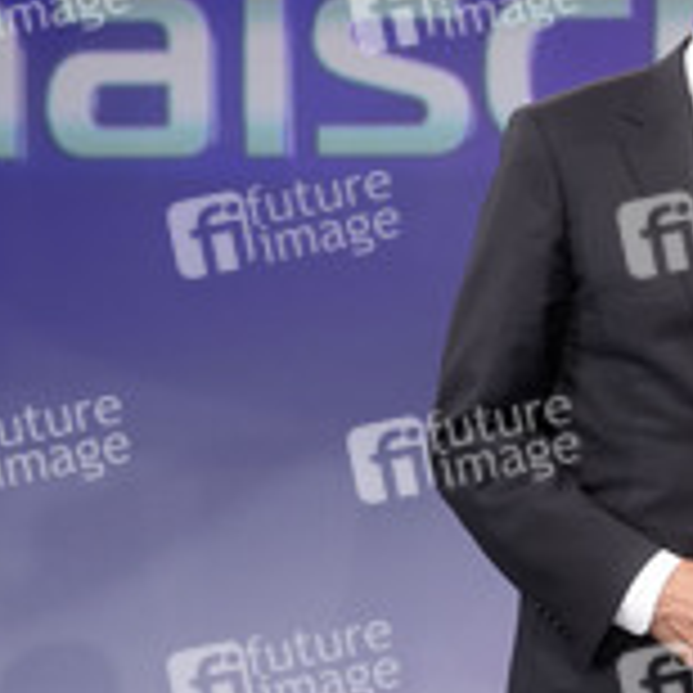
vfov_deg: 15.6
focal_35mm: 112
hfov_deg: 15.1
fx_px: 2537
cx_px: 794
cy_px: 338
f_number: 2.2
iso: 640
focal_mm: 30
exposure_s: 1/200
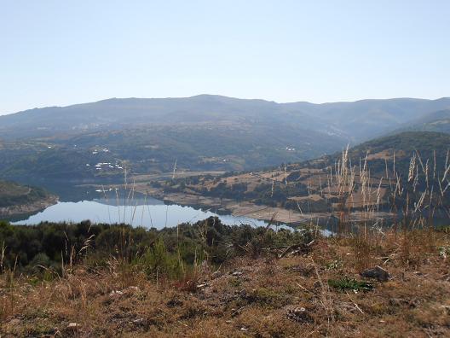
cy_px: 169
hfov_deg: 42.9
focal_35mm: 44
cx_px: 225
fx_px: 572
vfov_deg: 32.9
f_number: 4.2
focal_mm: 7.87
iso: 80
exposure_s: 1/1000
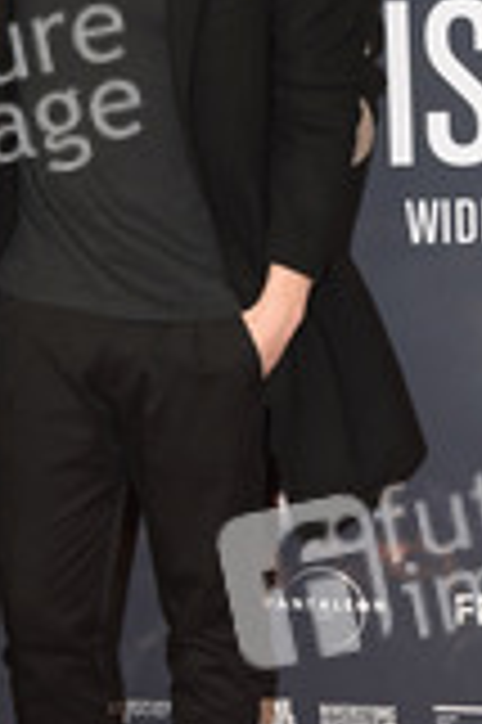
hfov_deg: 11.4
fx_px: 2395
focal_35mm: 119
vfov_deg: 17.2
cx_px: 41
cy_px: 337
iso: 2000
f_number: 6.3
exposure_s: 1/125
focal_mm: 48
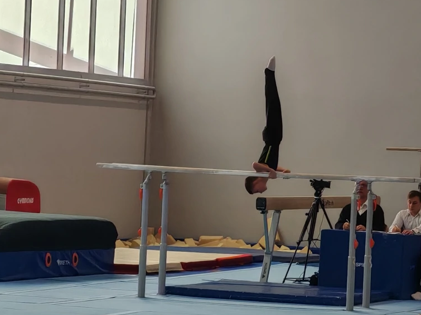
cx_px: 278
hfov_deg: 9.3
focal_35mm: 212
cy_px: 157
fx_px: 2578
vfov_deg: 7.0
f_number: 2.4
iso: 64
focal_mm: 8.67
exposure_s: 1/100
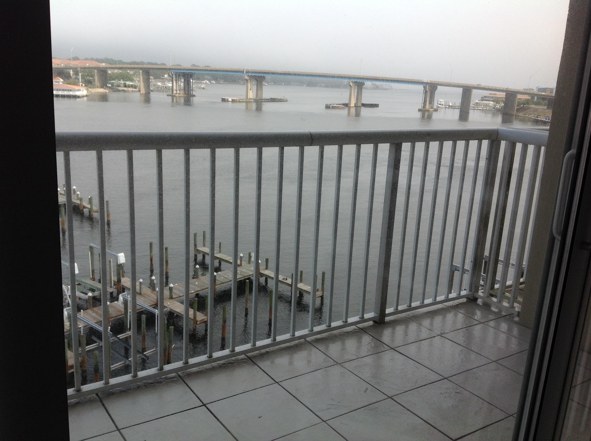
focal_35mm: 35
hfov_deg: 52.7
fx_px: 597
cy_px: 220
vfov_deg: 40.6
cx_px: 296
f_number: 2.4
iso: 50
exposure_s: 1/817
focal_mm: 4.28
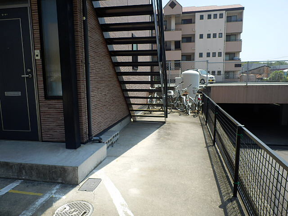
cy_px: 108
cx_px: 144
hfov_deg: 65.3
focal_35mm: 27
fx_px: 225
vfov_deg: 51.4
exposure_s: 1/125
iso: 80
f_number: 8.4
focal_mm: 4.8
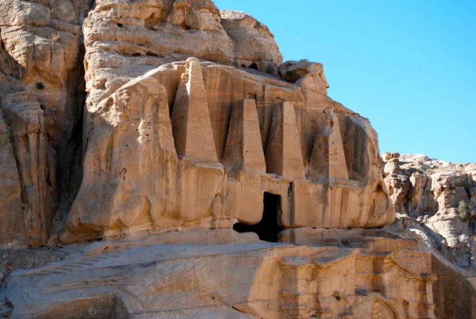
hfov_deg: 24.6
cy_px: 160
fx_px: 1092
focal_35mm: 82
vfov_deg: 16.6
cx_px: 238
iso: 100
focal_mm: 55
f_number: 6.3
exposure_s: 1/160
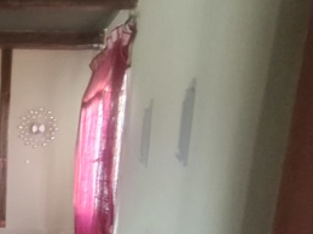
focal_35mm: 42
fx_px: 380
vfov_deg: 31.1
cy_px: 248
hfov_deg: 33.3
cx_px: -91
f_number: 2.2
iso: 400
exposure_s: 1/25
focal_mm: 1.64
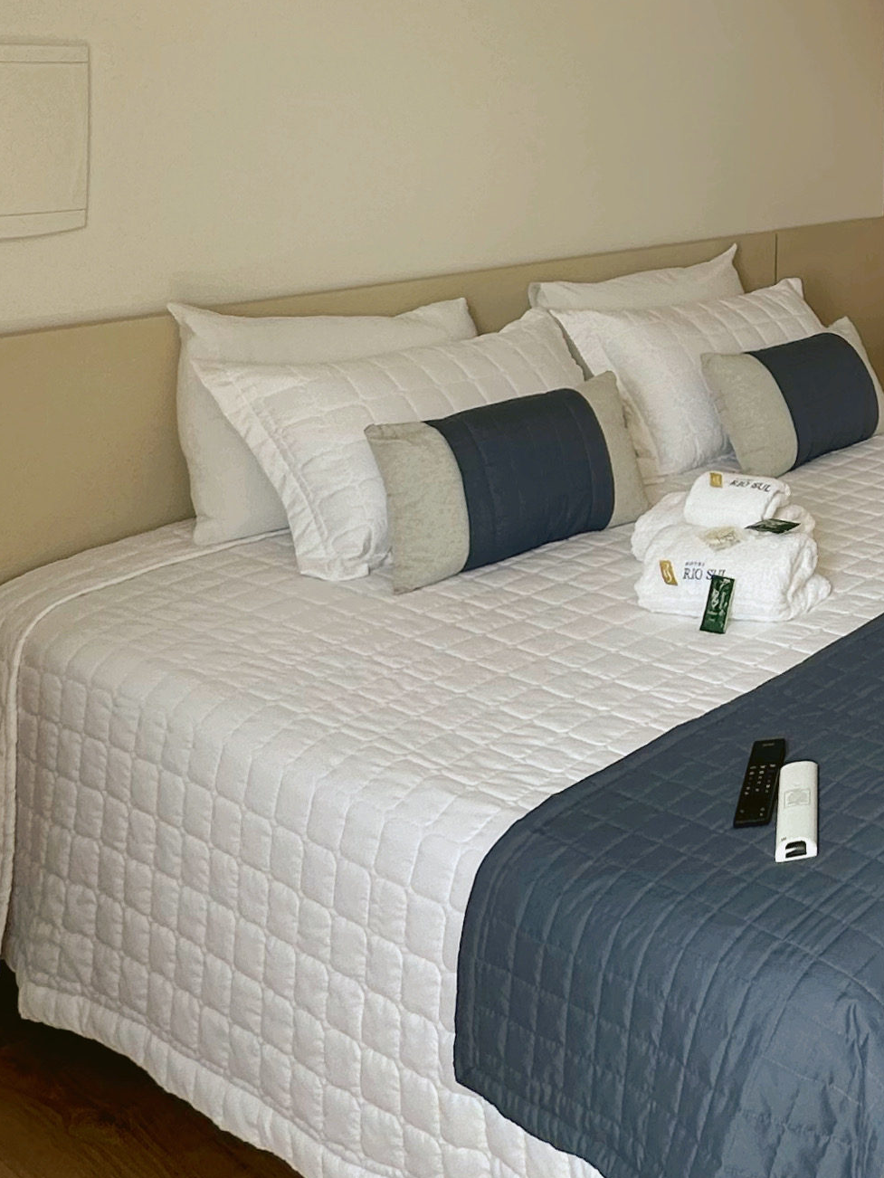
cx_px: 1130
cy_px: 82
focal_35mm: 43
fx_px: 1464
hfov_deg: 28.1
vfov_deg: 40.0
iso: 40
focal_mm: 2.22
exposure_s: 1/99
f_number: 2.2
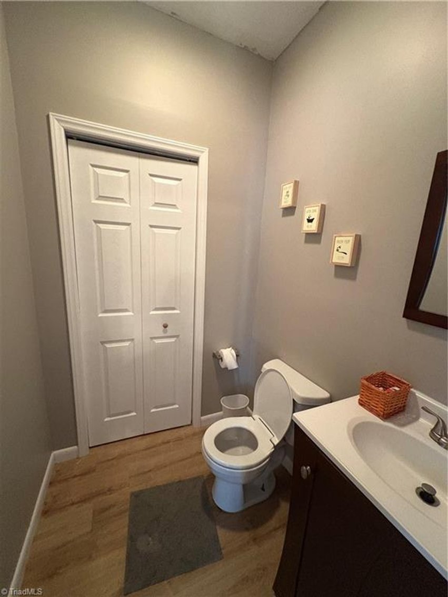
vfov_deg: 102.1
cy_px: 298
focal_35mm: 14
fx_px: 242
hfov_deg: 85.7
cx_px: 224
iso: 640
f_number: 2.2
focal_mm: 2.22
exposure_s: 1/40
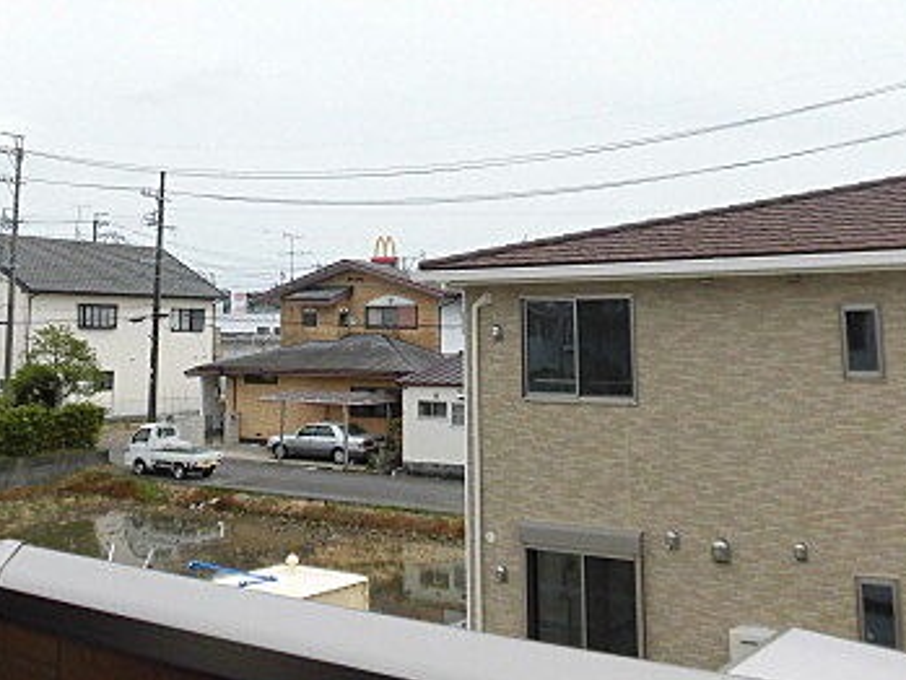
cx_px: 363
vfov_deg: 31.7
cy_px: 101
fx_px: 1152
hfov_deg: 42.7
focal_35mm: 44
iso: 100
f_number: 7.8
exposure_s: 1/200
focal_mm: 4.3
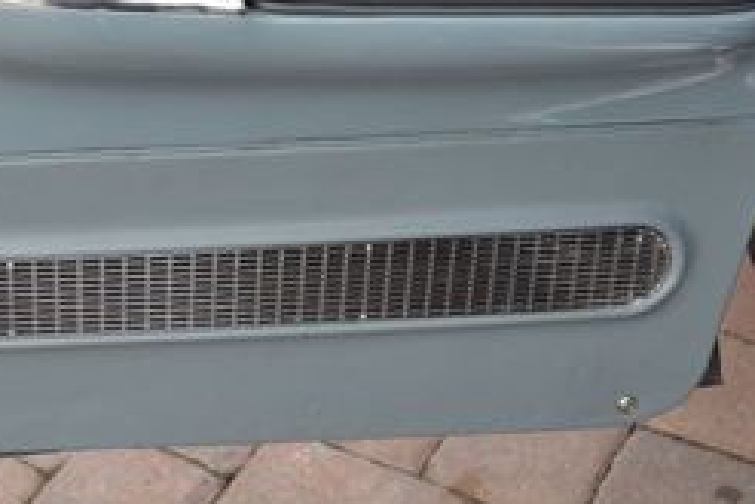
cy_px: -32
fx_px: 1469
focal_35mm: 70
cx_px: 296
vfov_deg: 18.8
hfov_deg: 28.7
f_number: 5.6
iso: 100
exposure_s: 1/80
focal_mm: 18
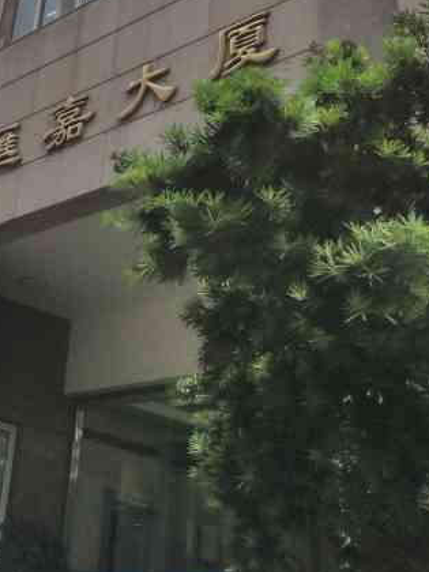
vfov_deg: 29.2
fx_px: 991
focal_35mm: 60
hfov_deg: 24.2
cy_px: -48
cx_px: 118
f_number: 1.75
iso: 112
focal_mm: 4.75
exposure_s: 1/1250
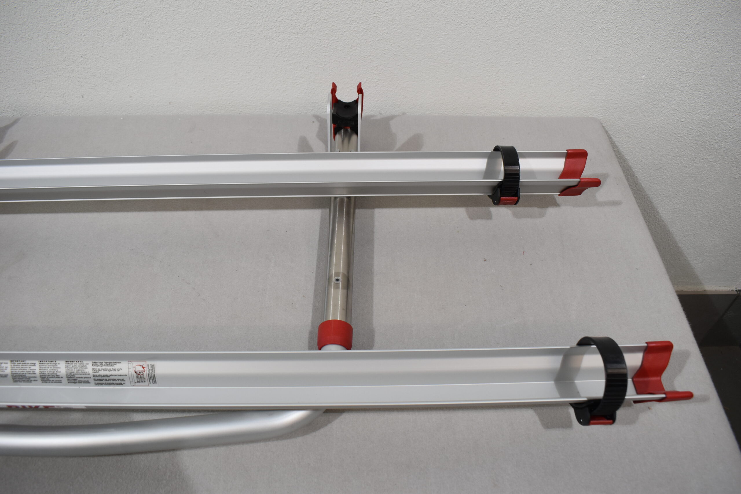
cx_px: 370
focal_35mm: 27
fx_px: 556
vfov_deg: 47.9
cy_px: 247
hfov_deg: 67.4
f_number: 5.6
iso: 400
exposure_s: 1/125
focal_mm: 18
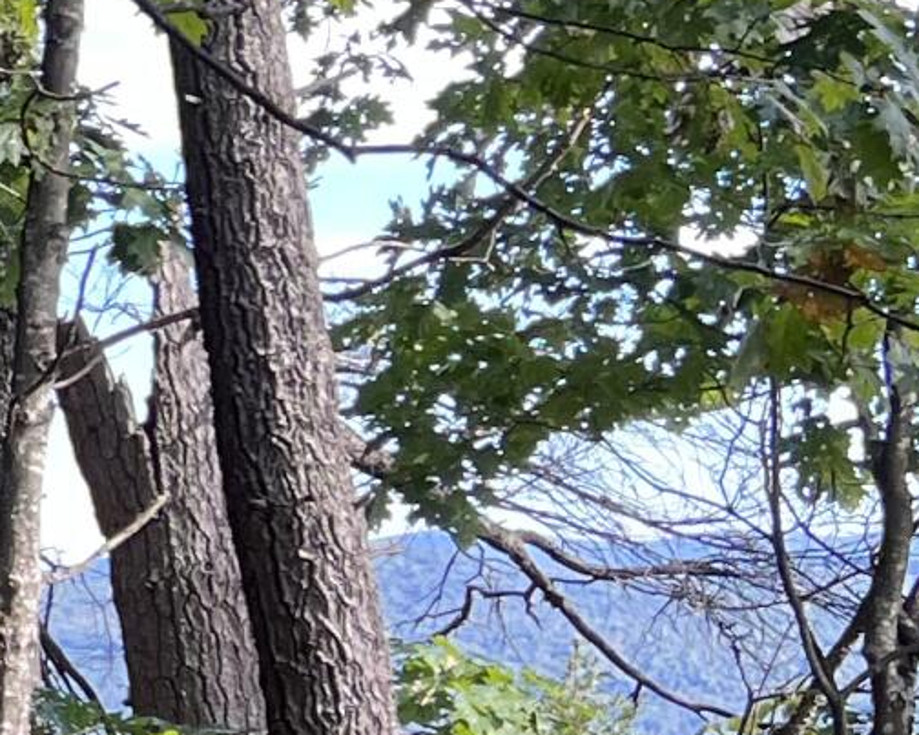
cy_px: 129
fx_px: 4106
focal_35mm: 151
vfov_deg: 10.2
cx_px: -1251
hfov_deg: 10.9
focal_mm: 5.7
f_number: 1.5
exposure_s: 1/298
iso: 50
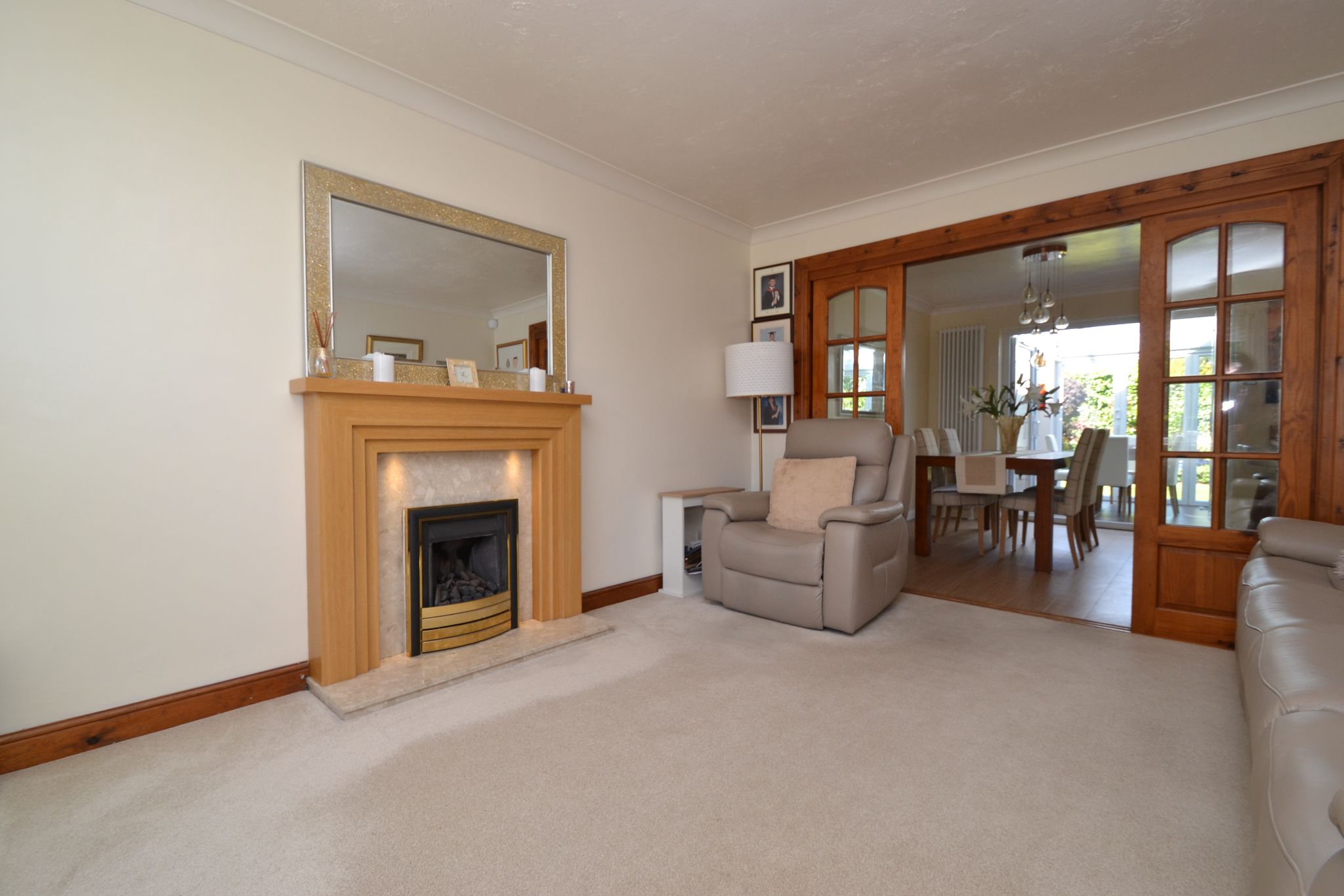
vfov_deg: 77.3
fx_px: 560
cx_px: 672
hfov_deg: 100.4
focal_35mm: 15
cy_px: 448
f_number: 5.6
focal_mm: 10
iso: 400
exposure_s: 1/125
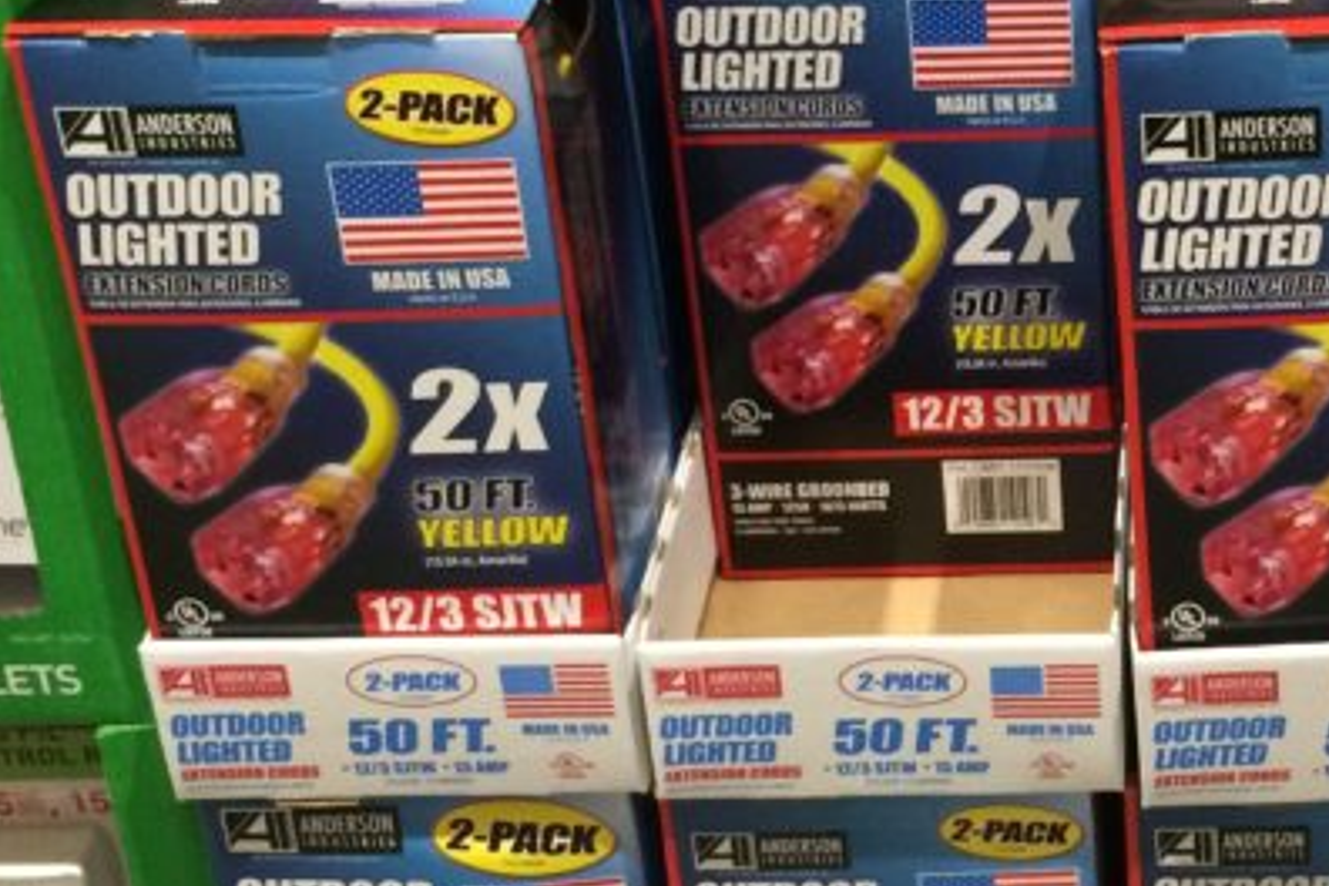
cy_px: 369
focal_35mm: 78
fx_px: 2879
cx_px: 1259
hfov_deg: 25.0
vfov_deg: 17.5
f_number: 2.2
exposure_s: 1/30
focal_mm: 4.15
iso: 250
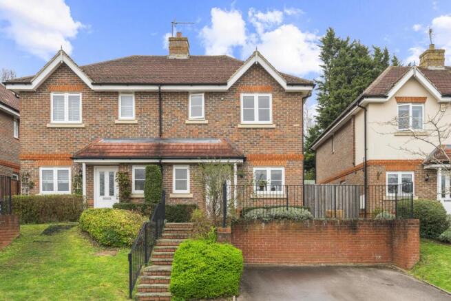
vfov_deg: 43.6
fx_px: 376
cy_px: 150
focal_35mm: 30
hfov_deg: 61.9
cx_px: 226
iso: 320
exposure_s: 1/50
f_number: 8
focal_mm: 30
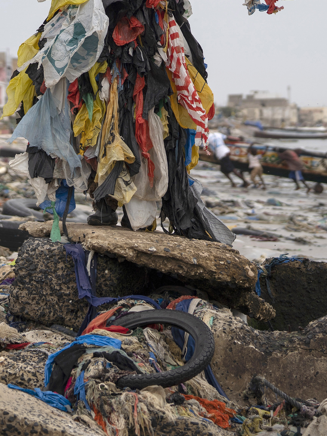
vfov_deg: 15.9
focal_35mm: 123
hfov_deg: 12.0
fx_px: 1549
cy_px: 87
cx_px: 96
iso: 100
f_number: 2.2
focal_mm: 50
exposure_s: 1/5000
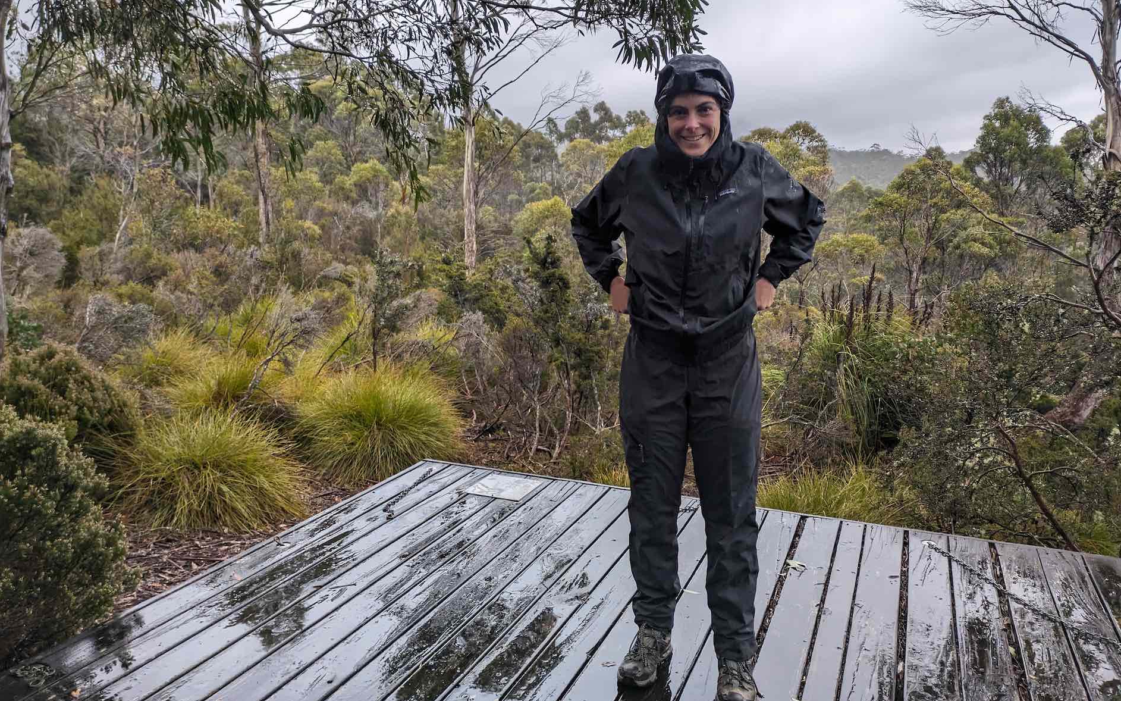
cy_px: 352
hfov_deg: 68.4
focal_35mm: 27
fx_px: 825
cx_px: 551
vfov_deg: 46.0
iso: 81
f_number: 1.89
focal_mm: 5.43
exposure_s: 1/213
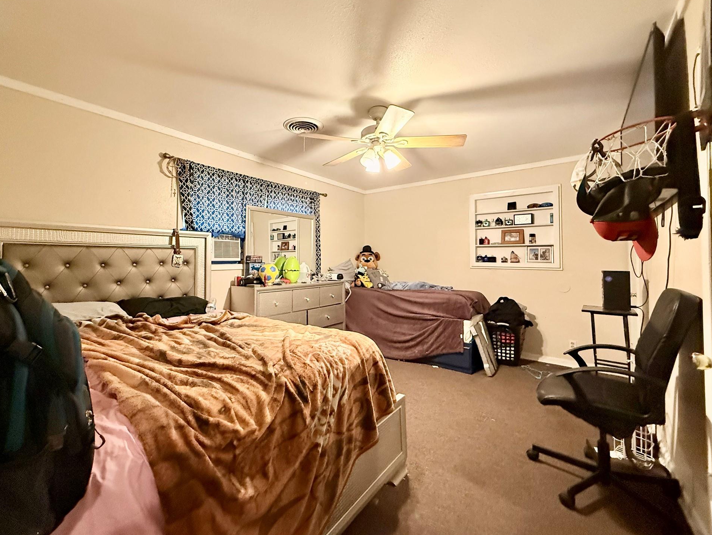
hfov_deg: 98.0
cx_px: 331
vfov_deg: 81.7
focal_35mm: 15
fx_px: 309
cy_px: 252
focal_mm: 2.22
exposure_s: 1/60
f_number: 2.2
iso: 640
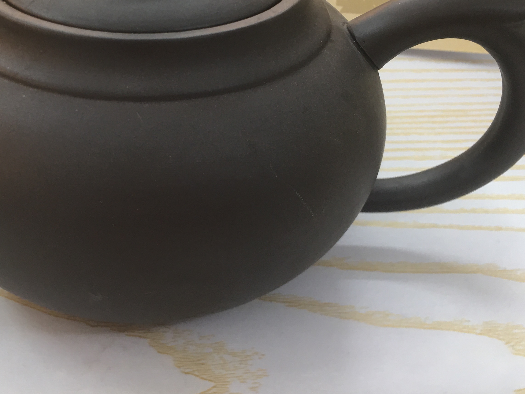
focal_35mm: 51
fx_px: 774
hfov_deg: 37.1
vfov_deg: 28.3
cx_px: 180
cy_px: 120
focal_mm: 4.15
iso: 32
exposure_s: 1/33
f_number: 2.2
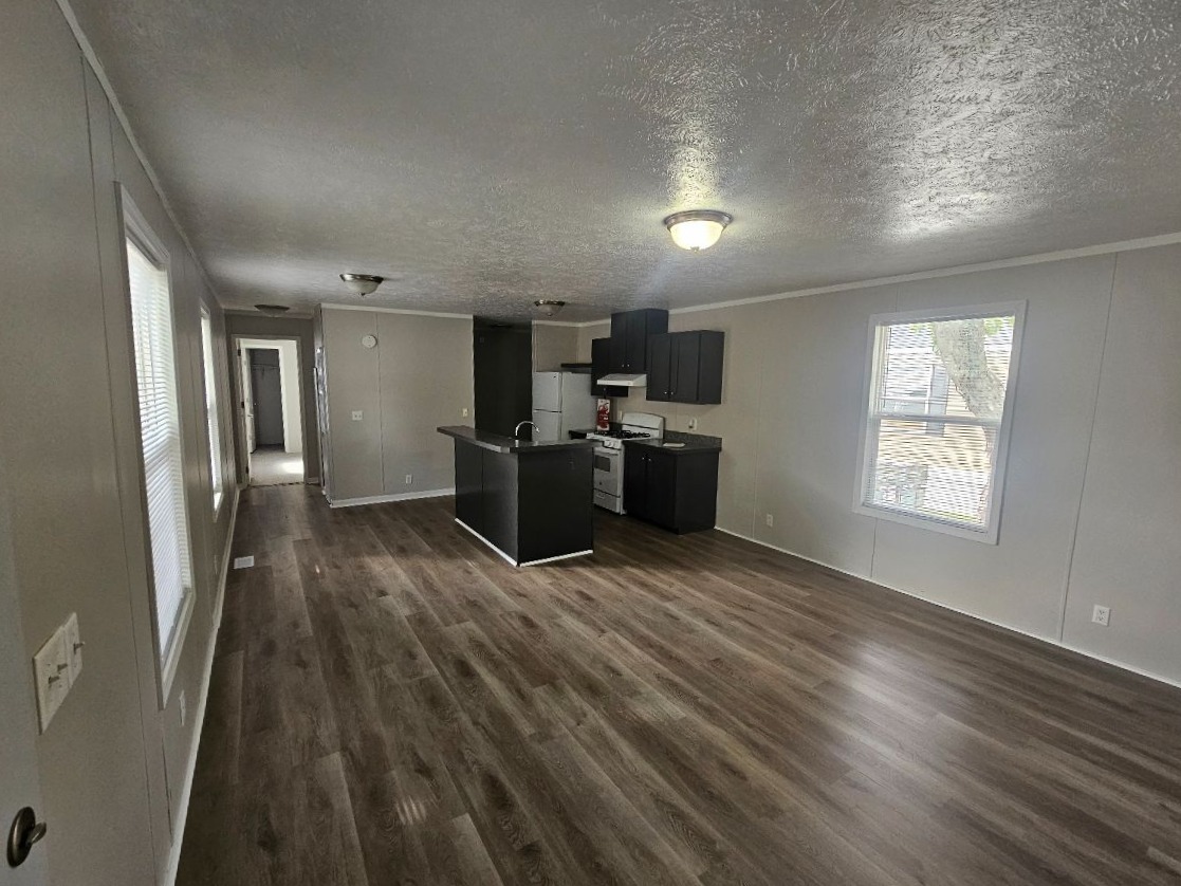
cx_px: 590
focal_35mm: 13
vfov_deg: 89.9
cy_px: 443
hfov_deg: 106.2
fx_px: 444
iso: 200
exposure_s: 1/77.4
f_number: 2.2
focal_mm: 2.2
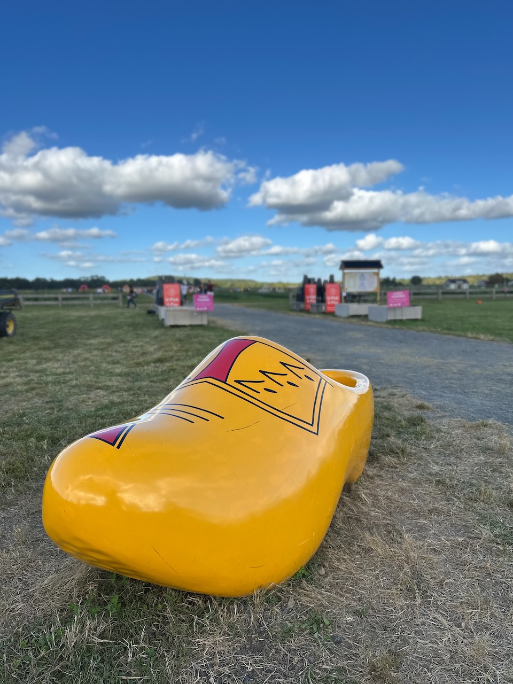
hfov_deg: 56.8
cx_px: 256
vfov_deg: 71.6
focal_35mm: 24
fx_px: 474
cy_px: 342
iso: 80
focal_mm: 6.86
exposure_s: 1/1721
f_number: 1.78
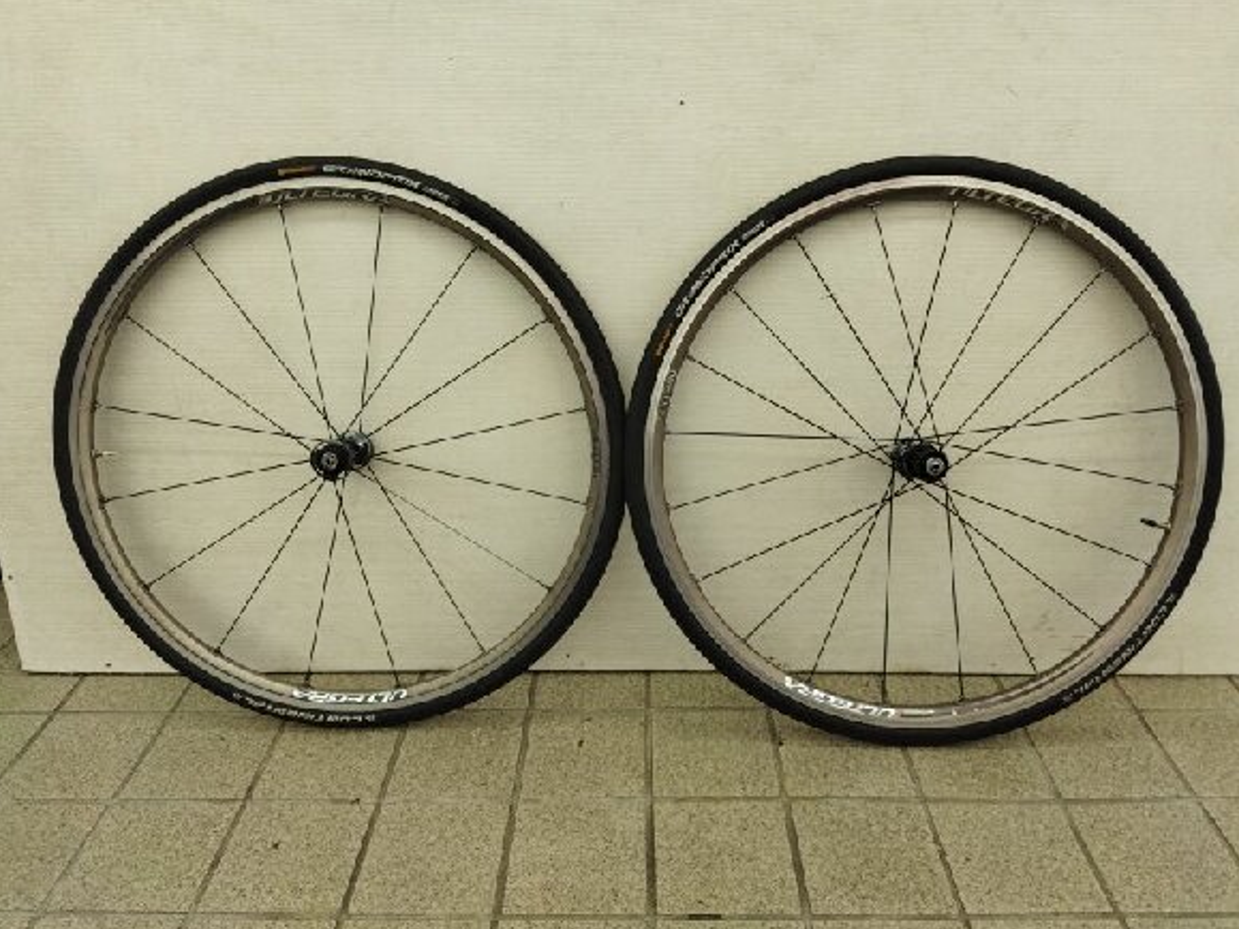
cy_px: 469
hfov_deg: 63.4
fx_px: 1002
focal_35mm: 28
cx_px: 636
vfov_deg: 49.7
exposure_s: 1/120
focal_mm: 4.71
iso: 115
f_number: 1.79
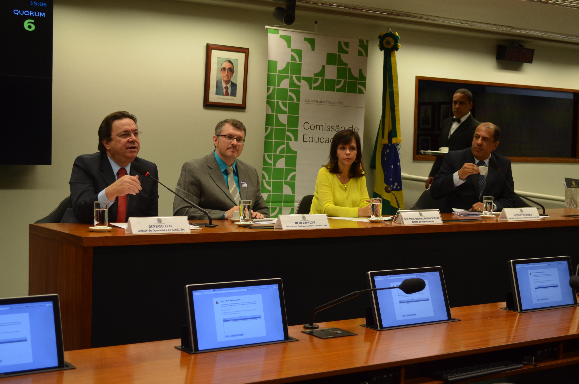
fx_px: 915
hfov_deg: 35.1
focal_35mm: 57
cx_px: 290
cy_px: 192
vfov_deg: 23.7
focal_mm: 38
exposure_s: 1/80
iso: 400
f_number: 5
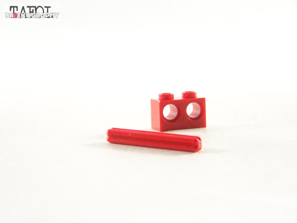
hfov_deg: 18.7
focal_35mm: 105
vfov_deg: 14.1
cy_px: 112
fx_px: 901
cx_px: 148
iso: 400
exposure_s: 1/60
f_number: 3.2
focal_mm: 17.5
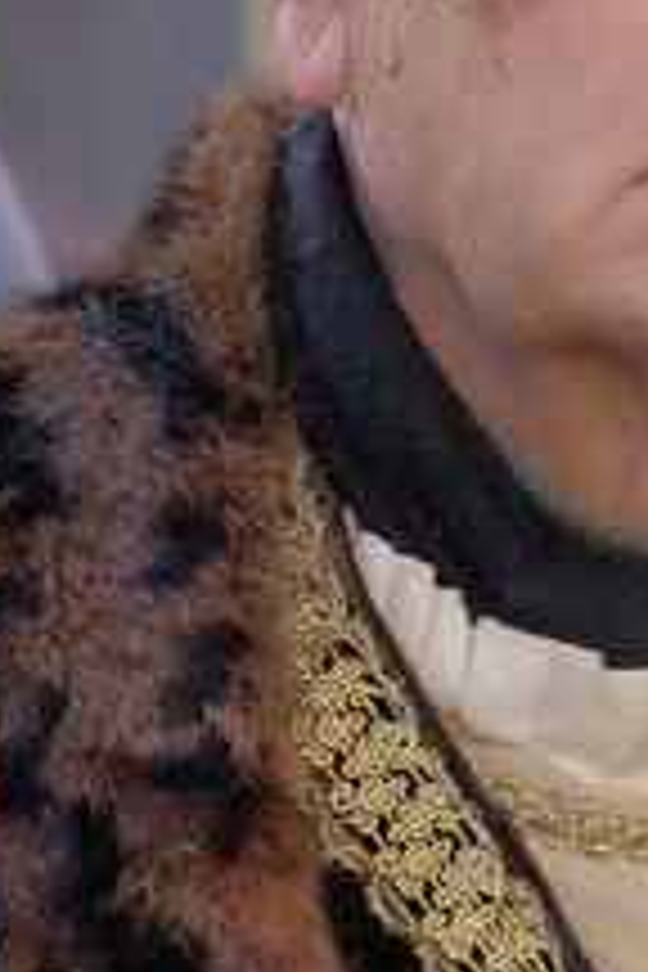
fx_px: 31453
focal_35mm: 1165
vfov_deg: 1.8
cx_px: 657
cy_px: 1750
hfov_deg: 1.2
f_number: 10
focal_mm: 140
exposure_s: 1/250
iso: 5000
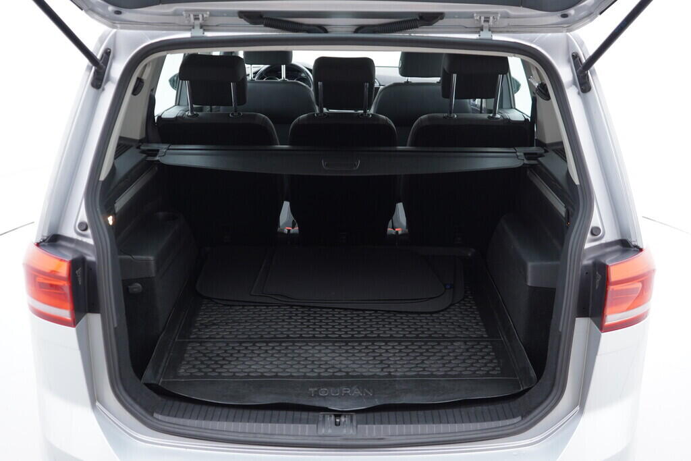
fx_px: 691
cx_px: 346
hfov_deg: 53.1
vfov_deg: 36.9
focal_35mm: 36
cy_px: 230
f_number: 2.8
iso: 200
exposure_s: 1/40
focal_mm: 24
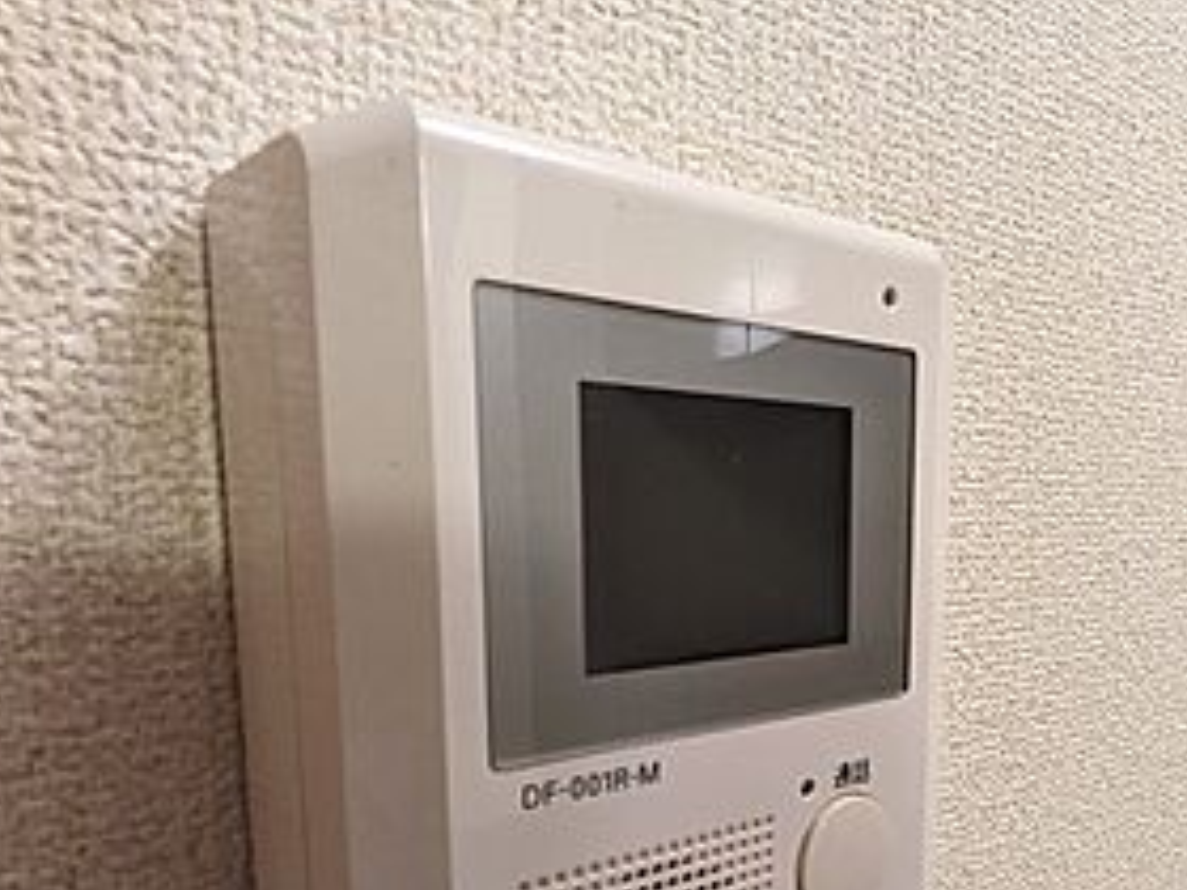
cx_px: 812
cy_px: 665
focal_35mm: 32
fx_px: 1097
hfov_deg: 55.4
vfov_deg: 42.8
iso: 358
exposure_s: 1/30
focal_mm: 1.83
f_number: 2.2
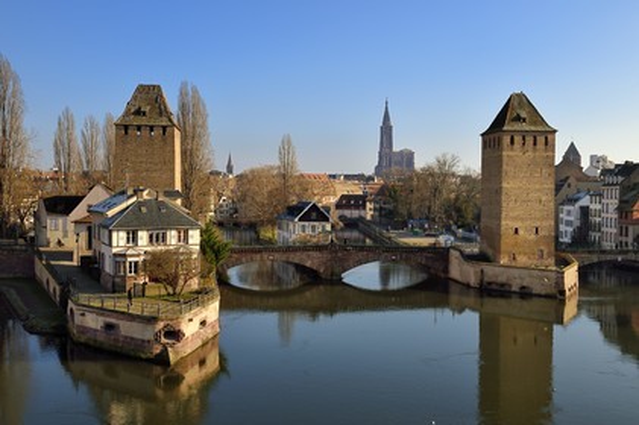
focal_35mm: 40
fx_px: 709
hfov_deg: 48.5
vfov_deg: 33.3
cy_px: 212
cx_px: 320
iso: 200
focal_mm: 40
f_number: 10
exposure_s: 1/320
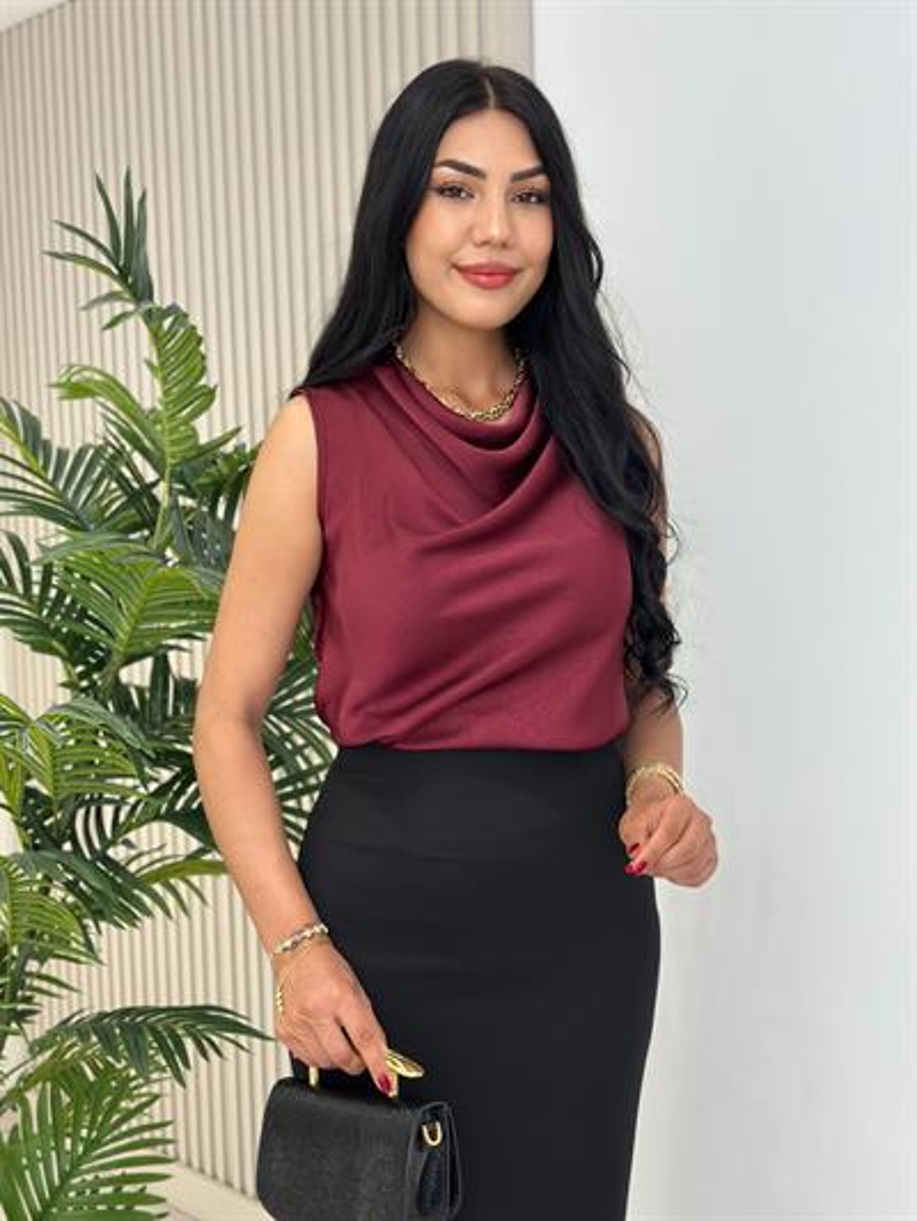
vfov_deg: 39.6
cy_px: 610
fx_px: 1695
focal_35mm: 48
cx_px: 458
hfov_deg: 30.3
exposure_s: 1/141
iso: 80
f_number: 1.78
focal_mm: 6.86
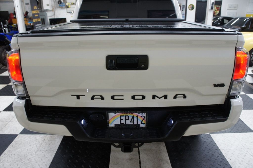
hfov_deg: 67.4
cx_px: 126
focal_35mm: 27
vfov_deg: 47.9
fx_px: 190
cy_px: 84
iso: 400
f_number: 3.5
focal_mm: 18
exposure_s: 1/30
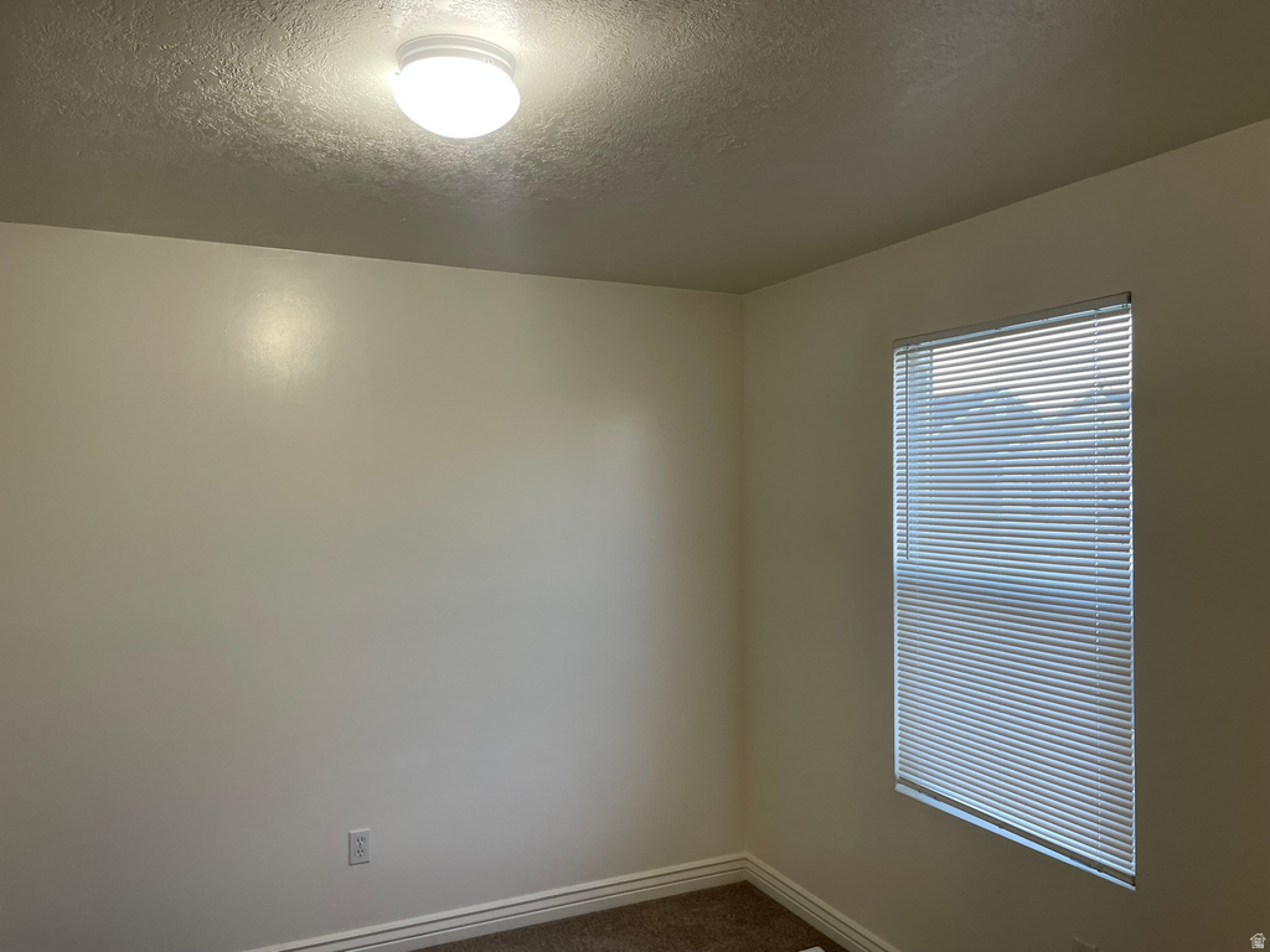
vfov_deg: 53.1
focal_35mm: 26
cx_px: 635
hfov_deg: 67.3
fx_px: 954
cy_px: 476
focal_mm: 4.2
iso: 100
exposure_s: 1/120
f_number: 1.6
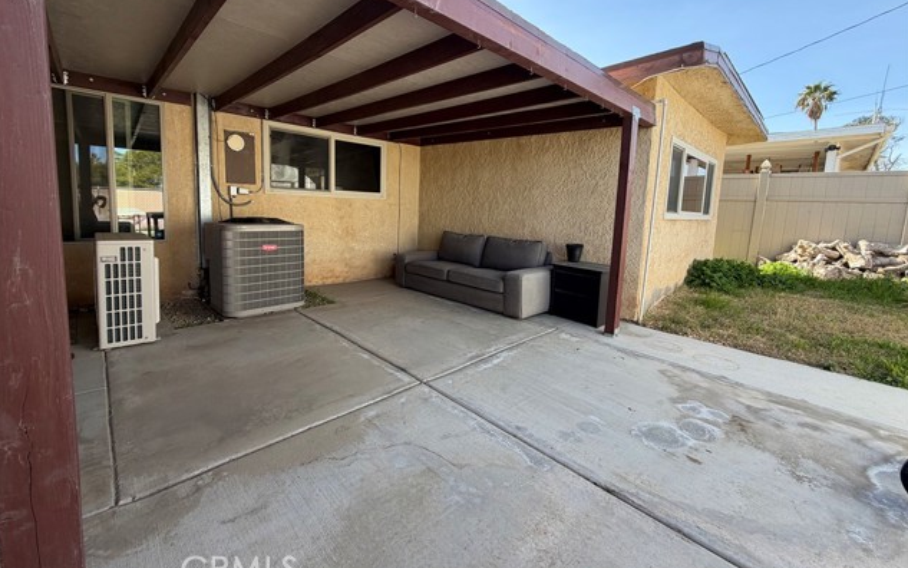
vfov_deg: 74.4
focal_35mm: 15
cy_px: 245
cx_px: 453
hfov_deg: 101.4
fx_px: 371
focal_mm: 2.22
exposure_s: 1/261
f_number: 2.2
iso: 50
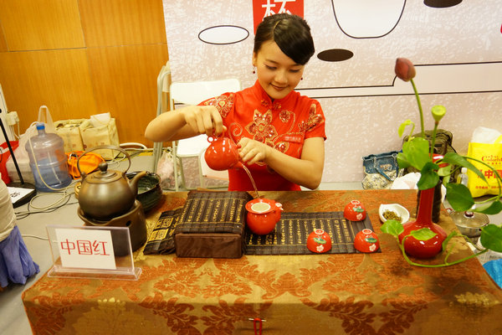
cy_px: 168
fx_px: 432
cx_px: 251
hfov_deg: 60.3
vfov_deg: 42.3
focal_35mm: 31
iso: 1600
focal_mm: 21
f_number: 4
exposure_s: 1/60
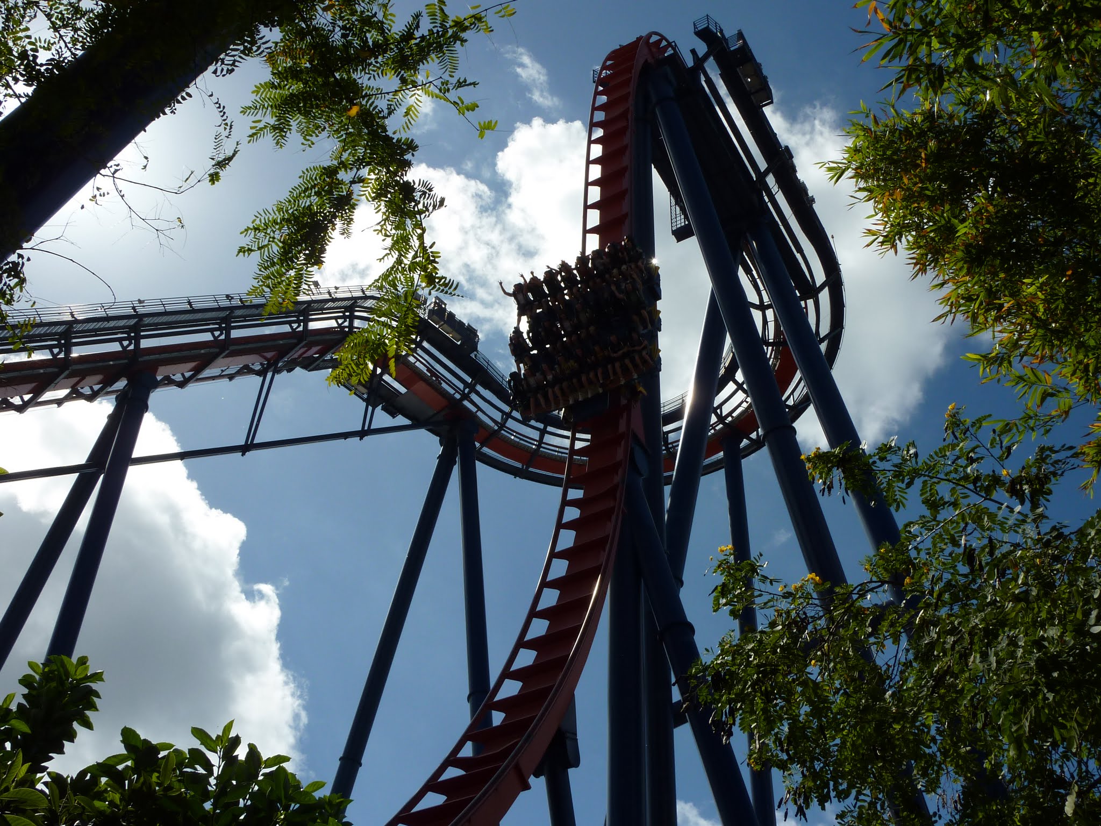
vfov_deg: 36.0
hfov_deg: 46.8
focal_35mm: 40
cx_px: 550
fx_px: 1272
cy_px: 413
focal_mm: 6.5
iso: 80
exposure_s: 1/640
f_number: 6.3
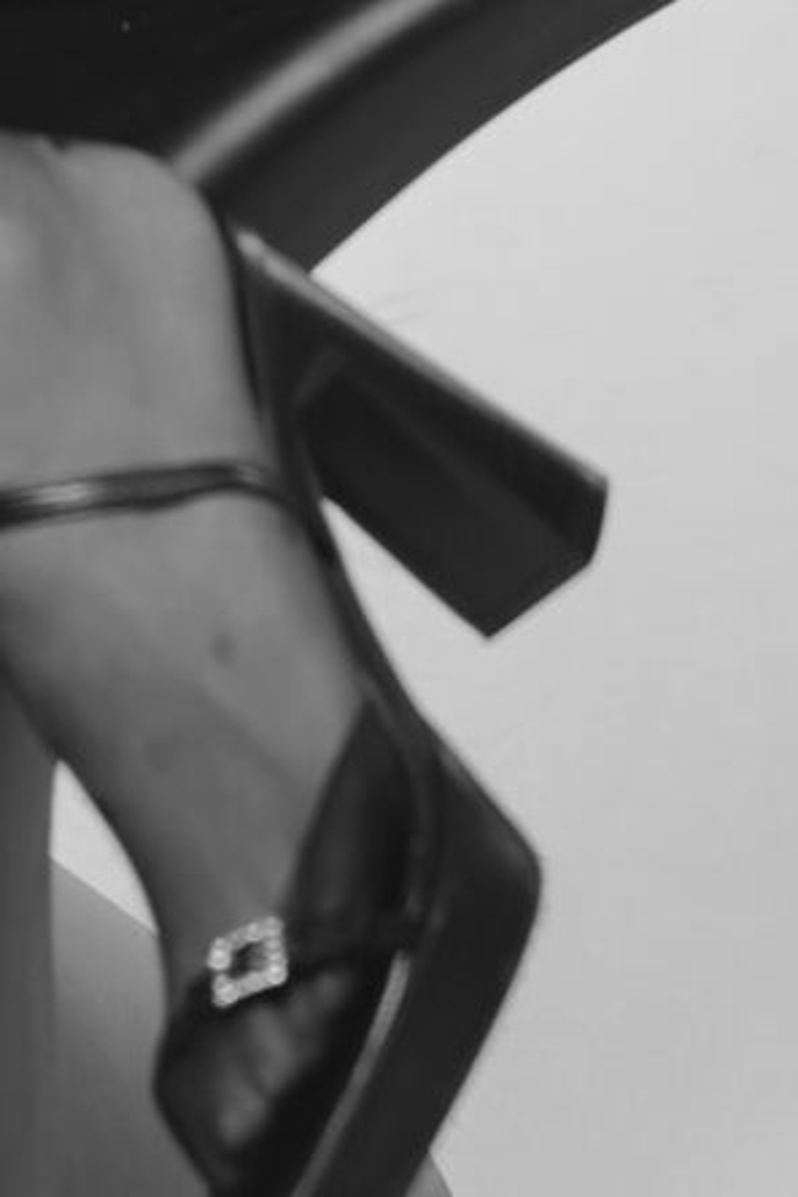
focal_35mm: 284
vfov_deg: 7.0
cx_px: -259
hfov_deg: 4.8
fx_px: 9442
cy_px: -1122
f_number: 2.8
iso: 100
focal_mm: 70
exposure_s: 1/160
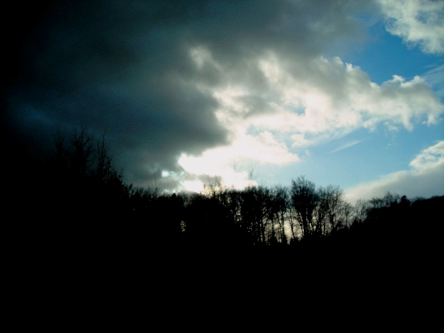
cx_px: 222
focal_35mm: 38
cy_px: 166
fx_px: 487
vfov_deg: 37.7
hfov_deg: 49.0
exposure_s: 1/350
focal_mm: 6.3
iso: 50
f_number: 6.4
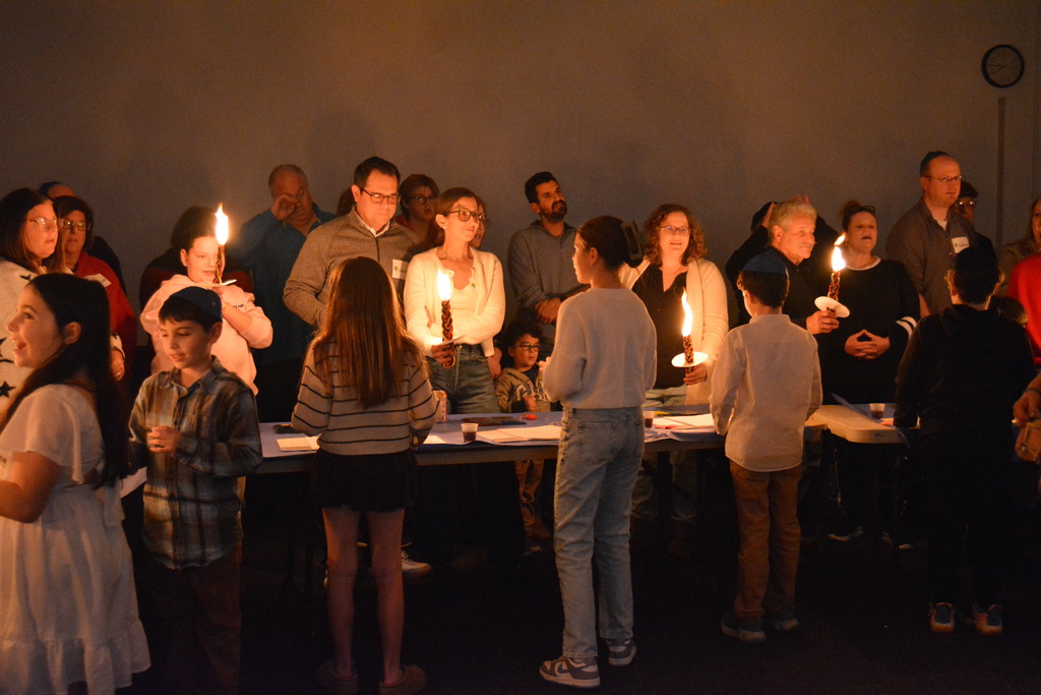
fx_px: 1128
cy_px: 348
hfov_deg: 49.5
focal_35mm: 39
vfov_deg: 34.2
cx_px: 520
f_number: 4.5
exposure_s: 1/30
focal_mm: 26
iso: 3200
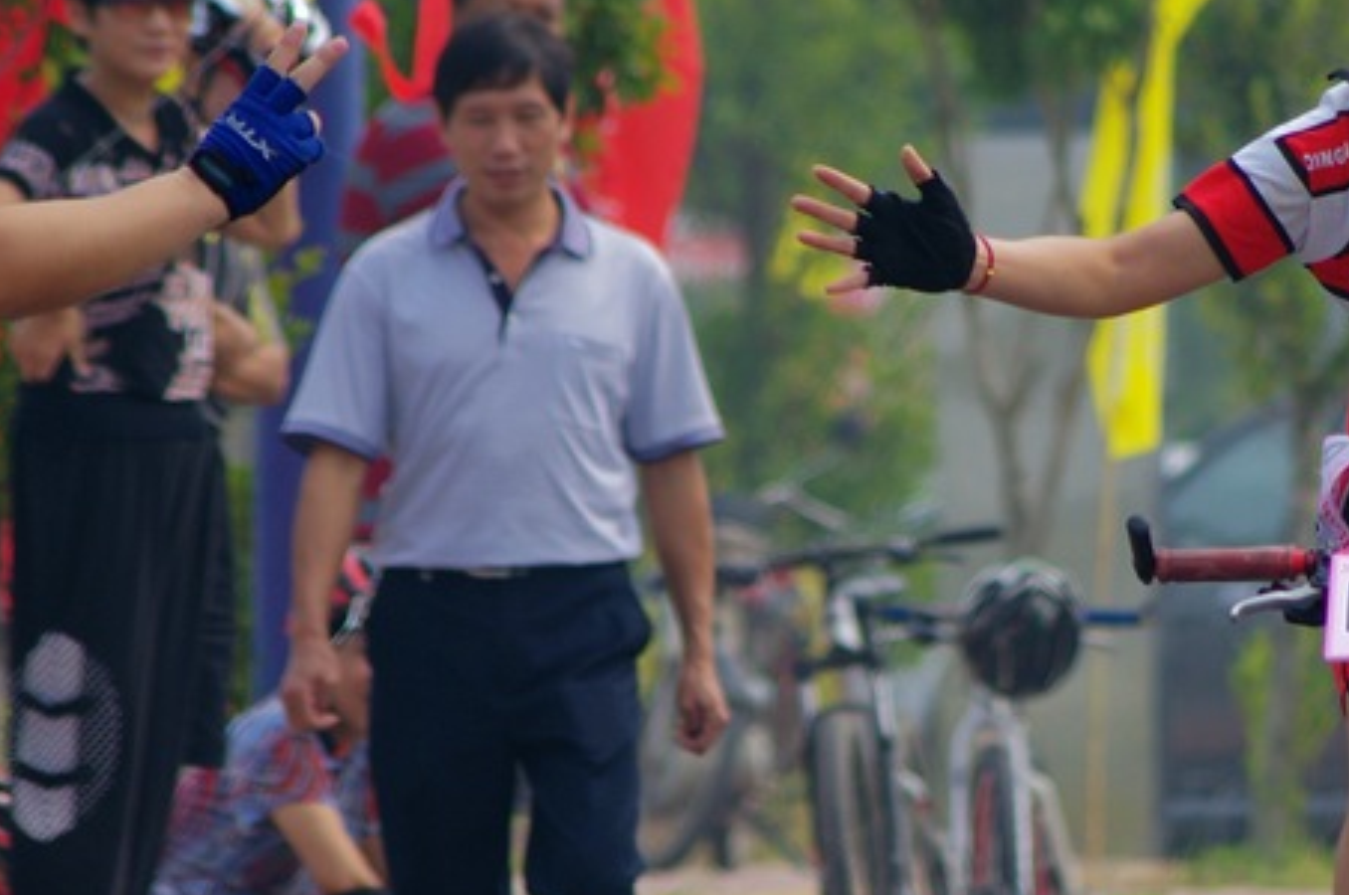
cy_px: 497
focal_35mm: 836
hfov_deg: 2.5
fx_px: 31282
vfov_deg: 1.6
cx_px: 1042
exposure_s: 1/640
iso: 200
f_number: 5.6
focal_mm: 210
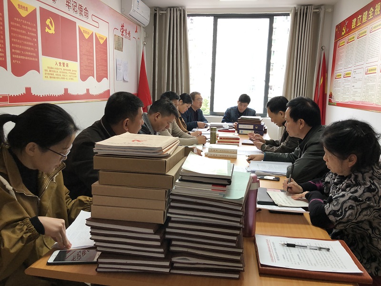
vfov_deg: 49.7
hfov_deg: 63.4
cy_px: 143
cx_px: 190
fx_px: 308
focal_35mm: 28
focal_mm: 4
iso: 20
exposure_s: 1/30
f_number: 1.8
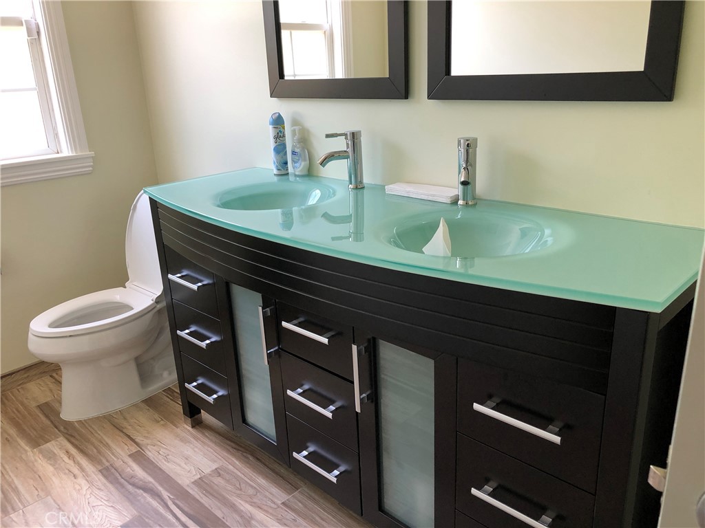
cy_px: 264
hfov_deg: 63.4
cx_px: 352
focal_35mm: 28
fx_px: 570
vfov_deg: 49.7
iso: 32
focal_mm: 4
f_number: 1.8
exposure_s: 1/30
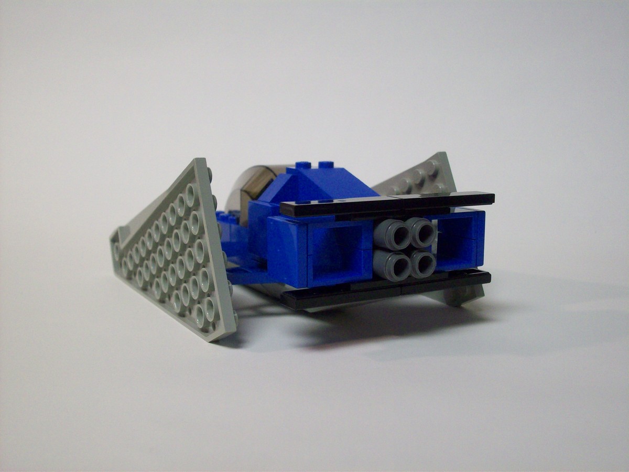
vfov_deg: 31.5
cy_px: 236
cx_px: 314
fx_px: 836
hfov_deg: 41.2
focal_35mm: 46
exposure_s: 1/33.6
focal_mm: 7.6
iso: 160
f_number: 3.1
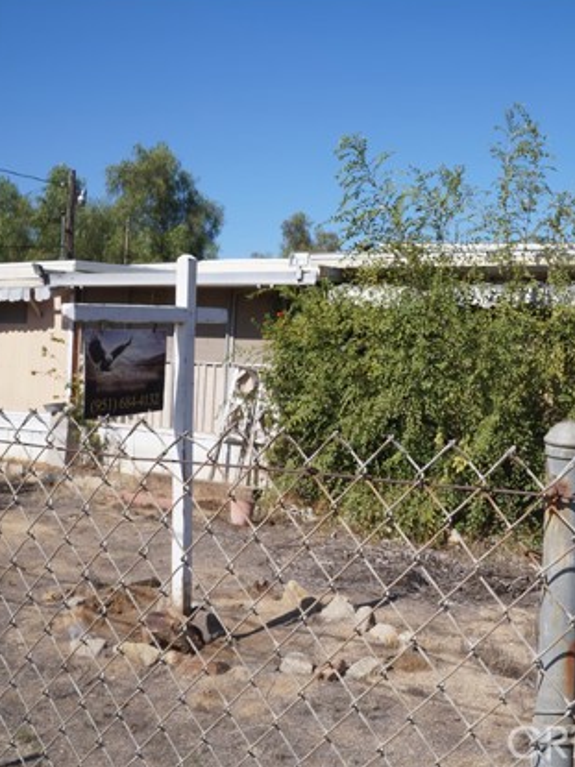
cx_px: 490
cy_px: 376
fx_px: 886
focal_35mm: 40
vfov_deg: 46.8
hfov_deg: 34.4
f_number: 11
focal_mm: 18
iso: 100
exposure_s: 1/160
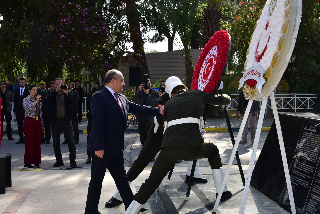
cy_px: 114
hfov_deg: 37.5
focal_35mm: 53
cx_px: 162
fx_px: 471
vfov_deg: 25.5
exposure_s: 1/250
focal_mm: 48
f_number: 13
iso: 400
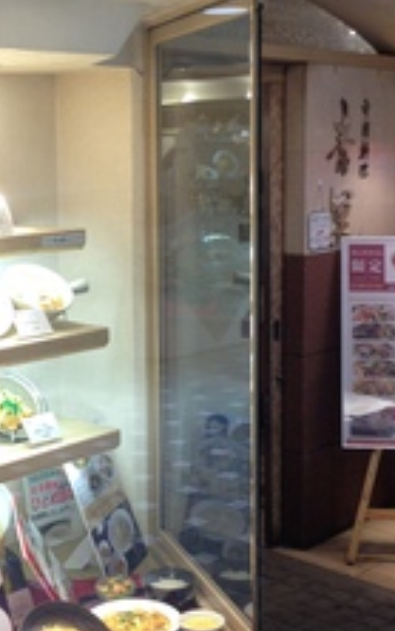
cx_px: 136
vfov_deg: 32.4
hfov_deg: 20.6
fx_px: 1084
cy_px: 293
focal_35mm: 63
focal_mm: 4.12
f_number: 2.4
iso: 50
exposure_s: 1/20
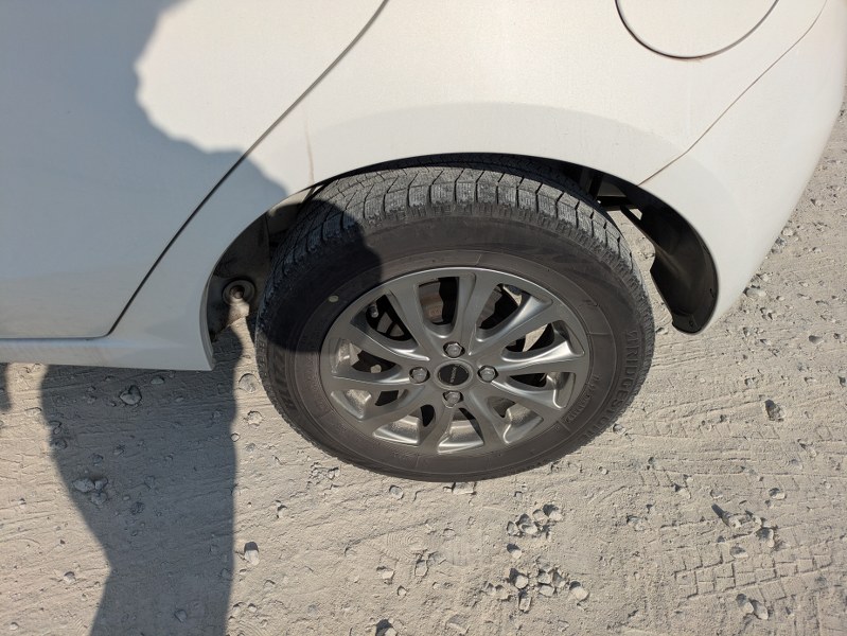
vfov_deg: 54.9
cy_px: 318
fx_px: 612
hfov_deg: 69.4
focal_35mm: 25
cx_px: 424
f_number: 1.89
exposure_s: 1/4739
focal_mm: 5.43
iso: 56
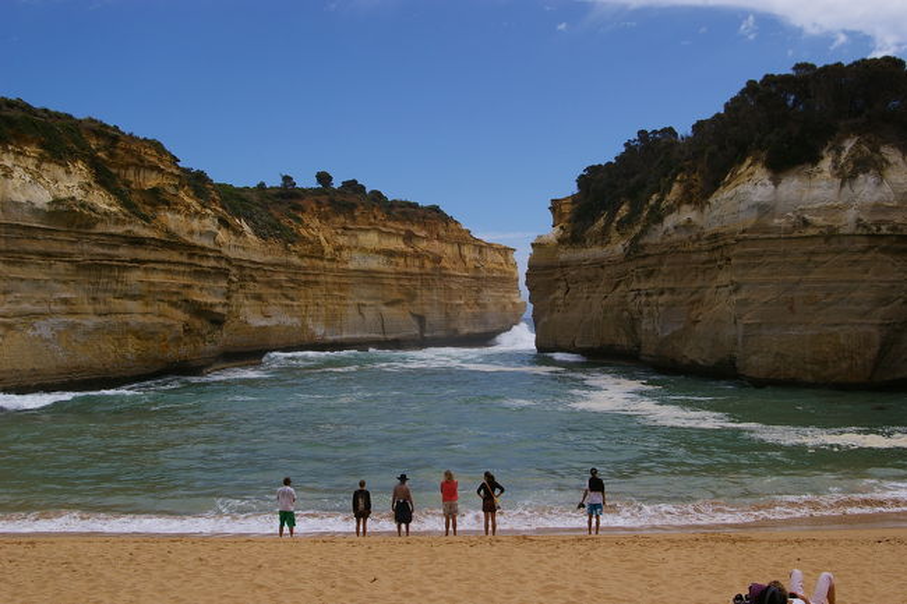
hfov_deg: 46.4
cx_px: 454
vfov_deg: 31.9
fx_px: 1058
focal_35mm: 42
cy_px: 302
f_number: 11
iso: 200
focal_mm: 28
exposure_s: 1/250
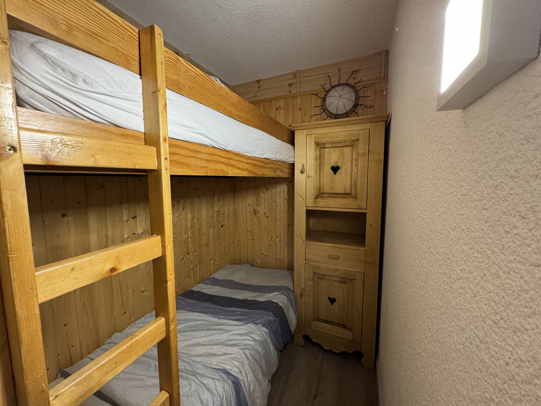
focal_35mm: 14
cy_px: 203
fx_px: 219
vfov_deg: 85.7
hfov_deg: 102.1
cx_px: 270
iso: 320
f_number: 2.2
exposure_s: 1/50
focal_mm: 2.22
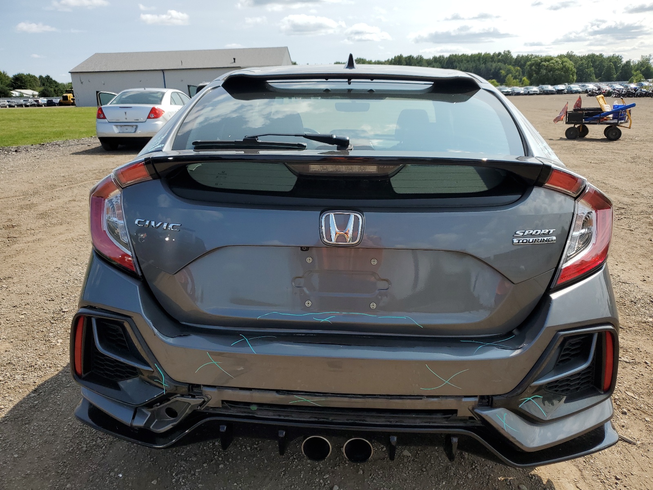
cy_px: 245
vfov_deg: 53.1
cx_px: 326
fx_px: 490
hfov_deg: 67.3
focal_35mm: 26
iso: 50
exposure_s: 1/3333
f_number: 1.5
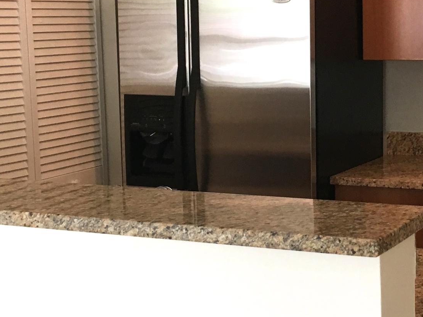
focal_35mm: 79
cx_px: 341
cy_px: 132
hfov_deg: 24.3
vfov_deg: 18.7
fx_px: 965
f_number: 2.2
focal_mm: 4.15
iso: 40
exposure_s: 1/30
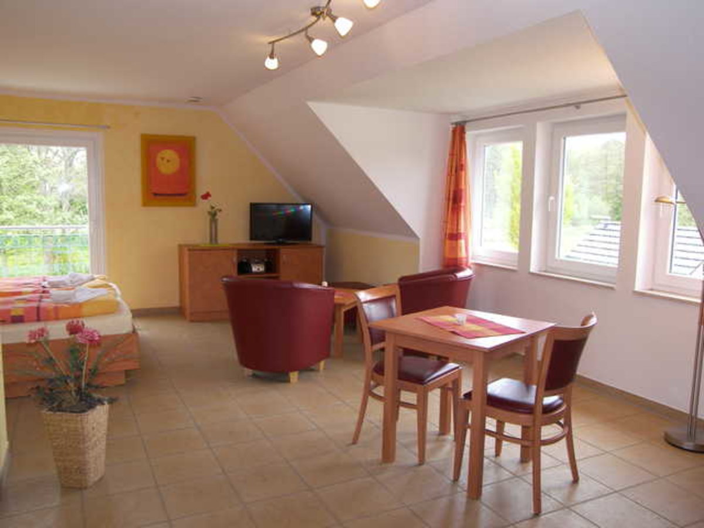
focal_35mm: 29
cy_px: 264
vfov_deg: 48.2
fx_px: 590
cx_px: 352
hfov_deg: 61.7
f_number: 3.2
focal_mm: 6
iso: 50
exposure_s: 1/40
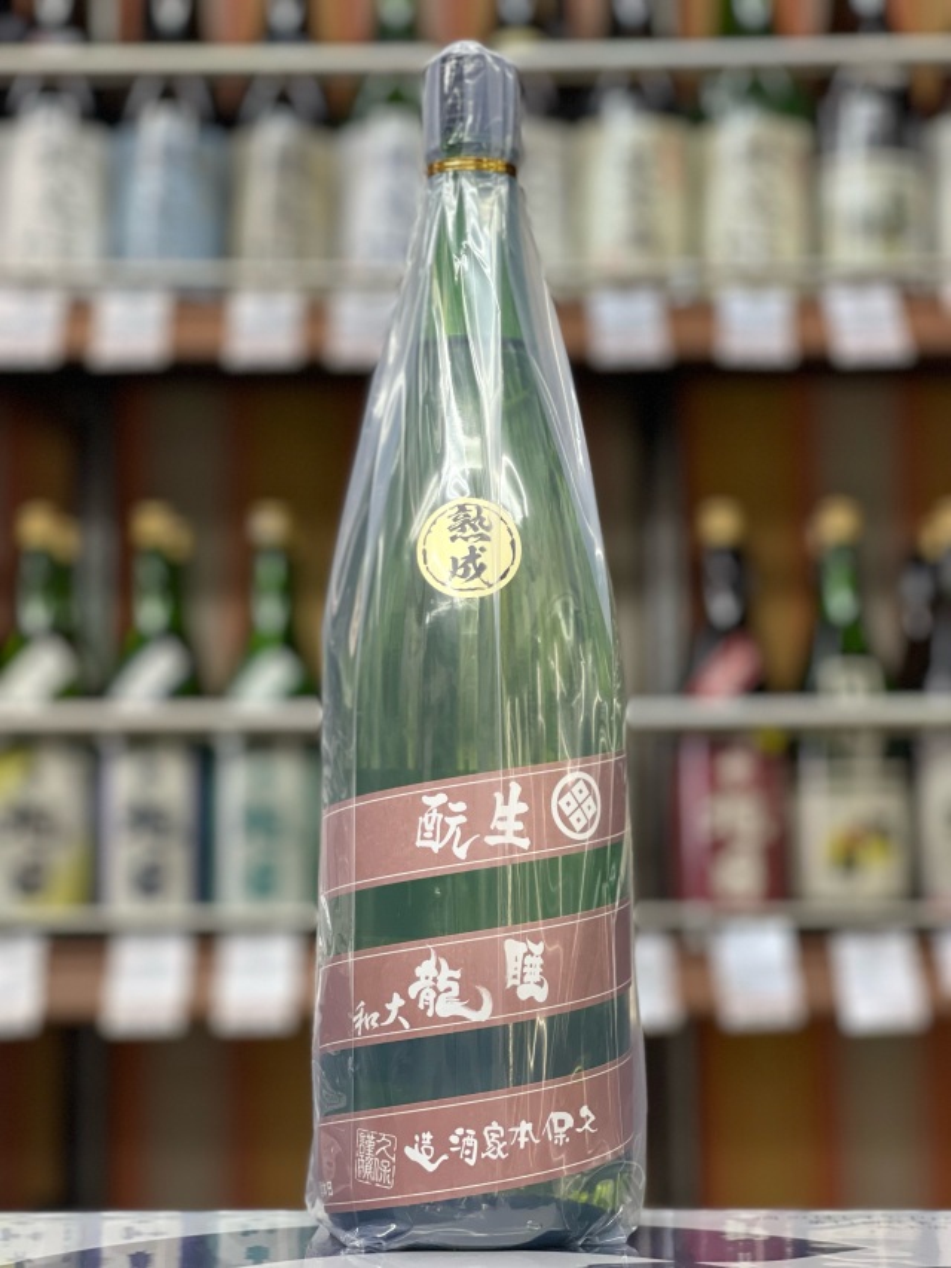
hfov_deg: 22.9
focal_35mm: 64
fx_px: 2344
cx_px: 476
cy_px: 634
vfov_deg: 30.3
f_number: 2.2
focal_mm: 7.5
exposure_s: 1/50
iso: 160
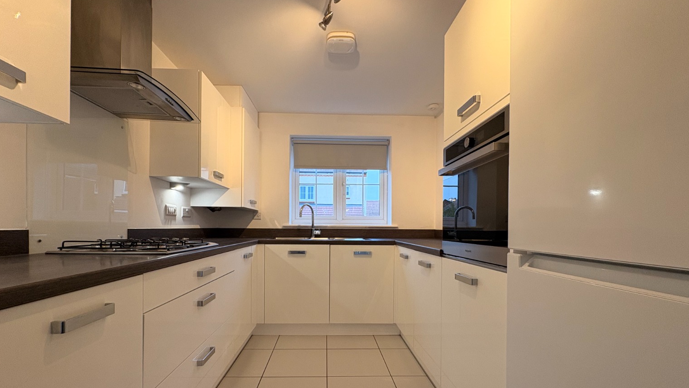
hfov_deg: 99.3
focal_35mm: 16
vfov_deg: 66.6
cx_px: 333
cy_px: 229
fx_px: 292
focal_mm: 2.22
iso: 160
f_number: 2.2
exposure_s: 1/100
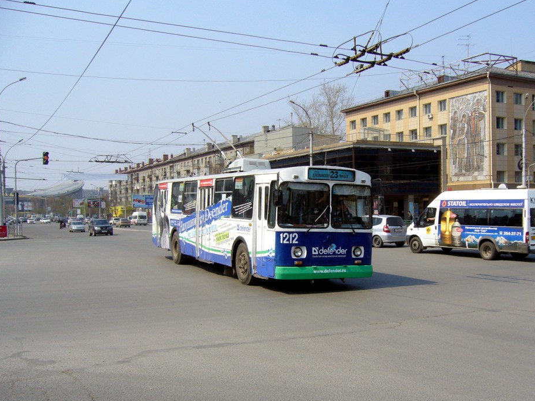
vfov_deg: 36.8
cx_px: 296
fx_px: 603
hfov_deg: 47.8
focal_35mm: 39
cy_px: 217
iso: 80
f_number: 5.6
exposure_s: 1/400
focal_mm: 5.8
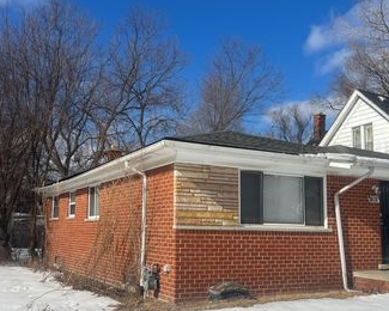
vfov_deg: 38.1
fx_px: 449
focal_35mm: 39
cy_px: 182
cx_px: 169
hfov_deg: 46.7
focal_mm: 5.7
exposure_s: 1/8696
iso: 50
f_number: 1.5
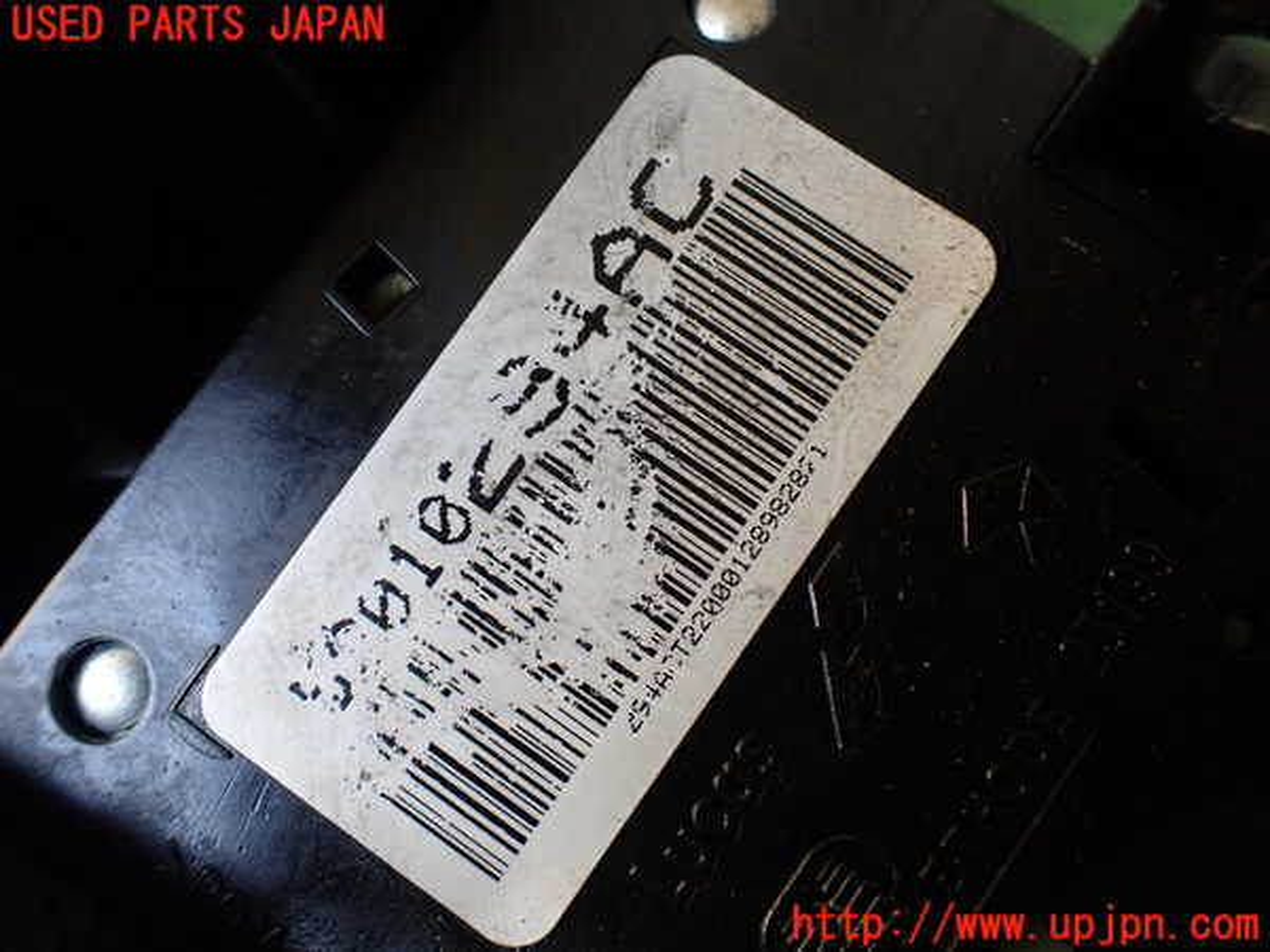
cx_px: 635
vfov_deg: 46.8
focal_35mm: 30
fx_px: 1101
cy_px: 476
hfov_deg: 60.0
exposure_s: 1/125
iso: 200
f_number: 2.3
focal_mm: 5.4
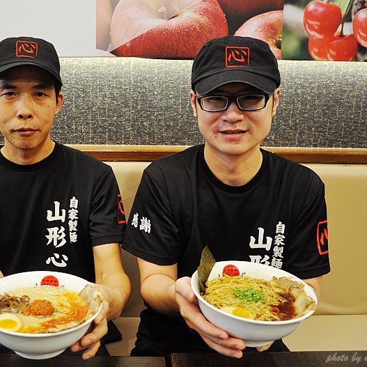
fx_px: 811
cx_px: 116
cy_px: 184
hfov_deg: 25.3
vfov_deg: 25.5
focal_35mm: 68
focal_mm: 35
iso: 560
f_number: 4.5
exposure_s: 1/15
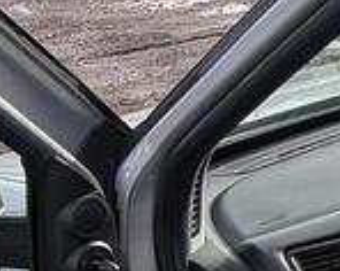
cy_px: 328
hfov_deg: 16.1
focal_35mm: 83
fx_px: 834
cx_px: -391
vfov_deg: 17.6
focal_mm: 2.22
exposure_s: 1/352
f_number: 2.2
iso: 40
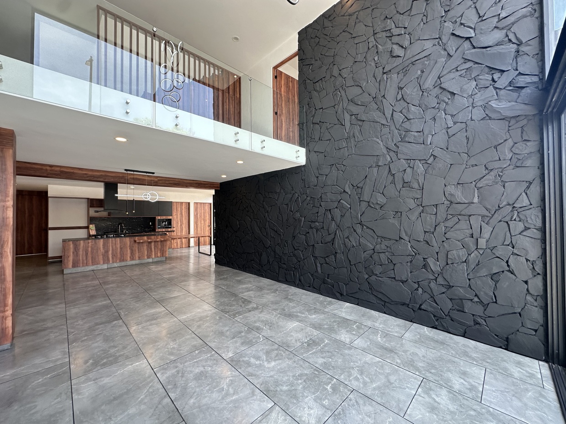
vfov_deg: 85.7
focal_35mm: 14
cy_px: 212
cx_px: 283
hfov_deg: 102.1
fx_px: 229
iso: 100
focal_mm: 2.22
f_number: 2.2
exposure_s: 1/99
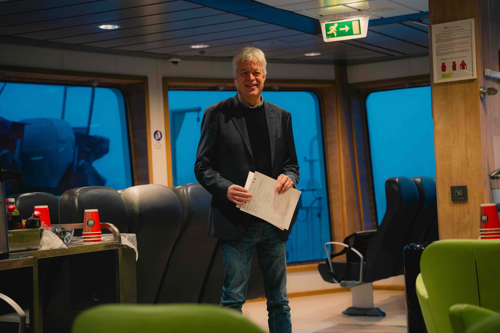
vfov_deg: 19.5
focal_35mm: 70
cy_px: 166
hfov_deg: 28.8
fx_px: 972
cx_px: 250
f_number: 2.8
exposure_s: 1/200
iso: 1600
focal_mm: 70
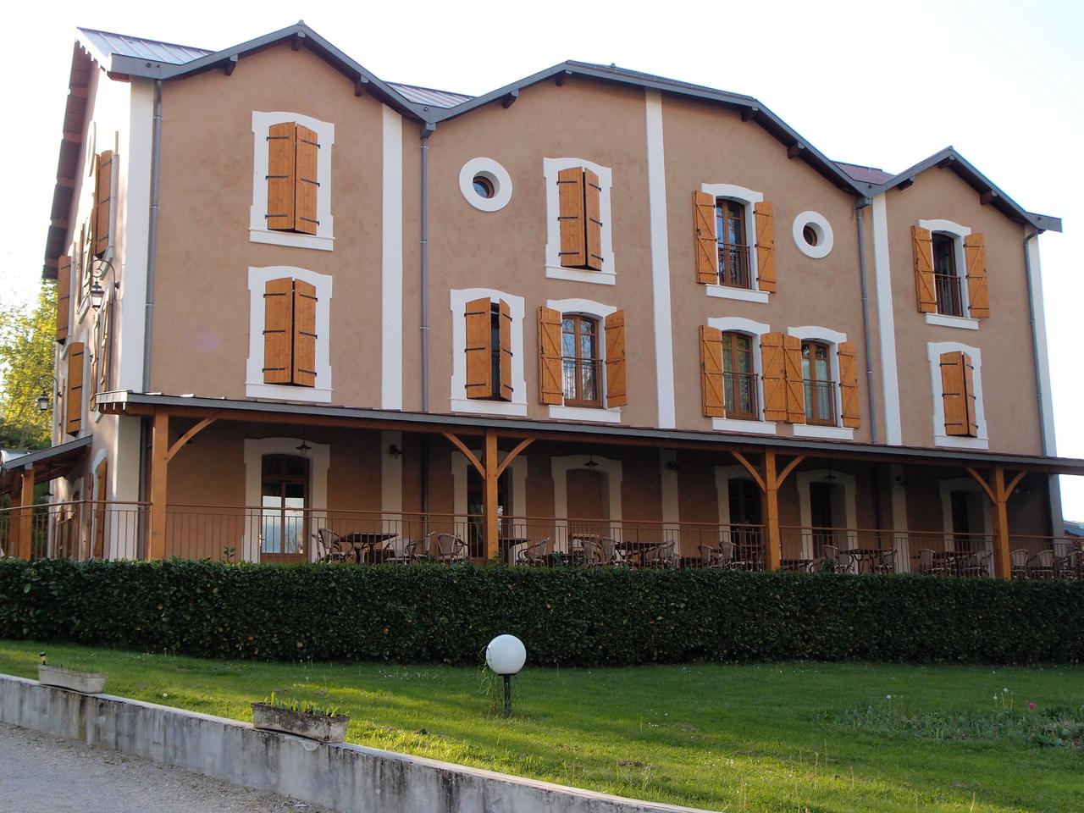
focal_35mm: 41
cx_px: 542
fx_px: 1284
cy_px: 406
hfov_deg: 45.8
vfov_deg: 35.1
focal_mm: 8.99
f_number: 3.2
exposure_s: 1/400
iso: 100
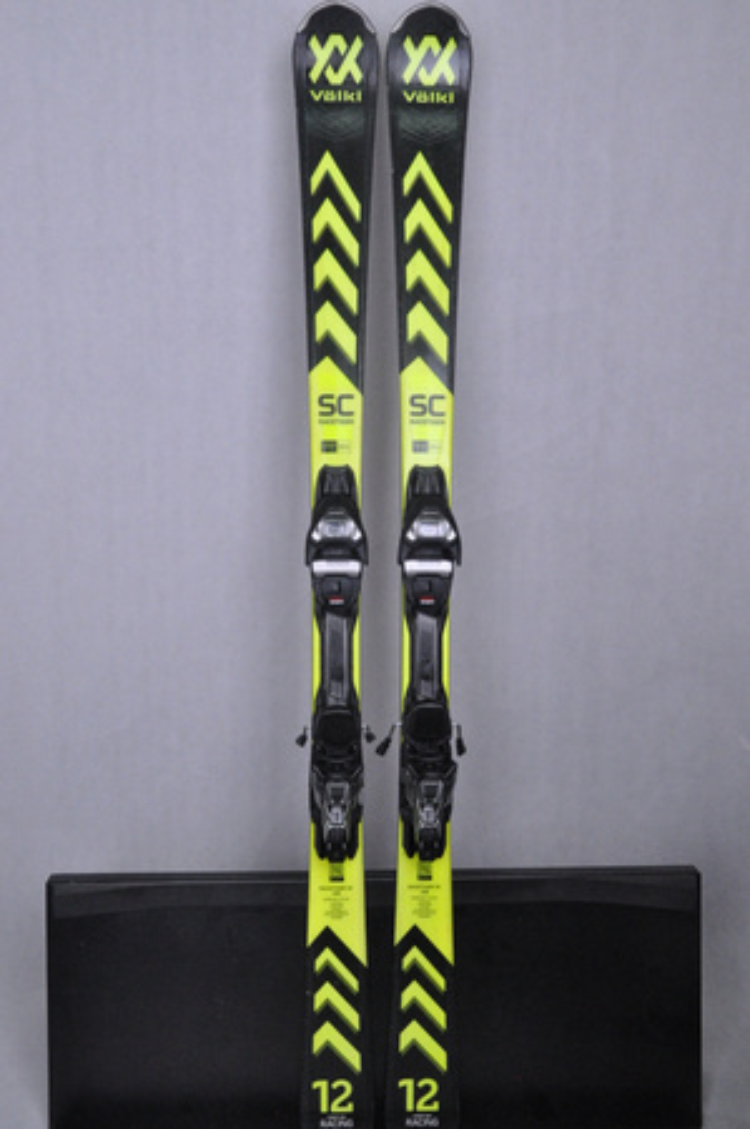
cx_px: 375
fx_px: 1128
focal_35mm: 36
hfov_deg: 36.8
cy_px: 564
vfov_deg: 53.2
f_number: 9.5
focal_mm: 24
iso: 3200
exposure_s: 1/125
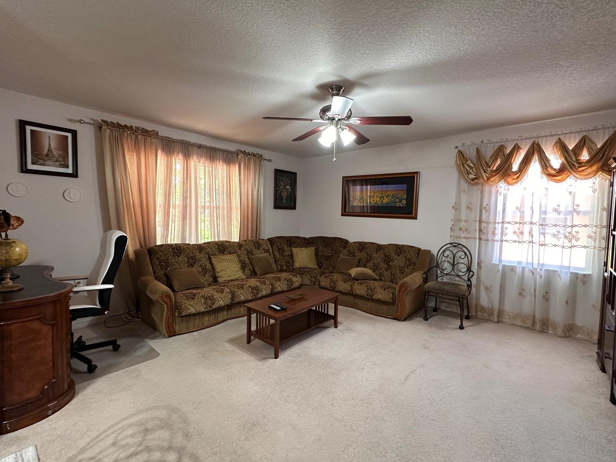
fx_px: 285
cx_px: 310
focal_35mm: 16
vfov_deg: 78.1
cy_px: 231
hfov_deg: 94.5
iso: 200
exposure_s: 1/60
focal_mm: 2.22
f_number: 2.2
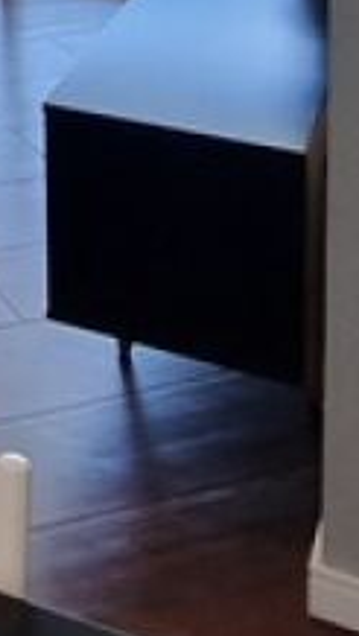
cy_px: -382
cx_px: -271
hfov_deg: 13.3
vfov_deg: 20.8
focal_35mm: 83
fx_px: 1401
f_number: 2.2
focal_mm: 1.74
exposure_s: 1/60
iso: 64
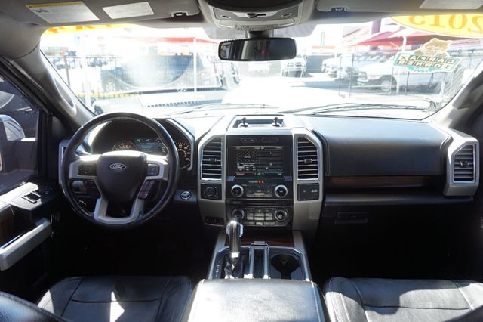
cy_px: 161
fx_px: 322
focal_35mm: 24
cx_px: 242
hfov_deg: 73.8
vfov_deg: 53.1
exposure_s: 1/60
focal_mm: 16
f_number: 4
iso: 125
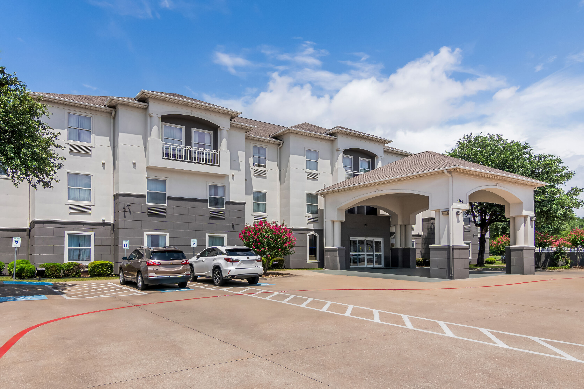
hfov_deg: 77.3
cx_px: 292
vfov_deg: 56.1
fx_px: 365
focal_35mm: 22
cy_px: 194
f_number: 8
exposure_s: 1/500
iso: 400
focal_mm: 15
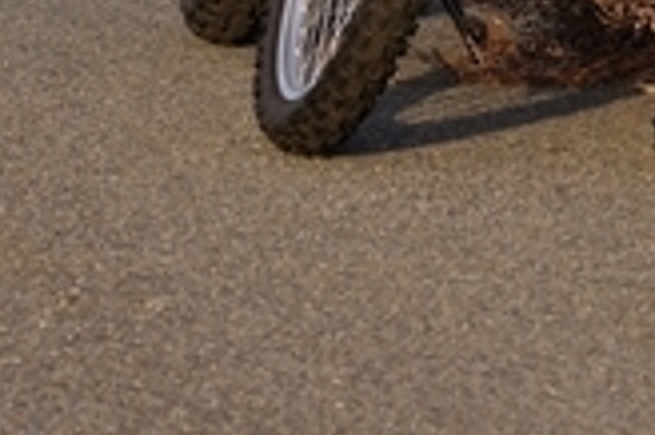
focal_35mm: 435
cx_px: 160
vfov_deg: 3.1
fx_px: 7907
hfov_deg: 4.7
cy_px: -537
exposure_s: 1/320
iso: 100
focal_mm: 89
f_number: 5.6
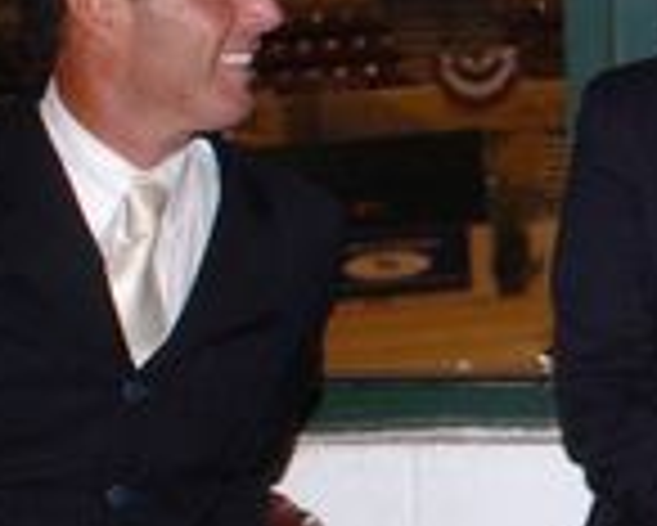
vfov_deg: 9.0
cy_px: 292
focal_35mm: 172
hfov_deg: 10.7
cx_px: 1048
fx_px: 3347
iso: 400
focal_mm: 28
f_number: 3.5
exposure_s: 1/125
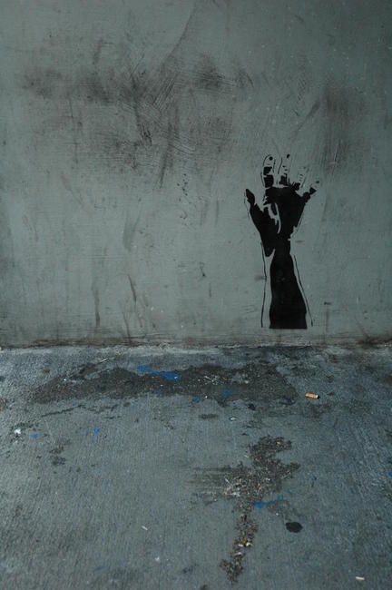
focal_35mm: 51
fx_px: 835
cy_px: 295
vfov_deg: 38.9
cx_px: 196
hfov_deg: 26.4
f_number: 4.2
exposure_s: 1/30
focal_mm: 34
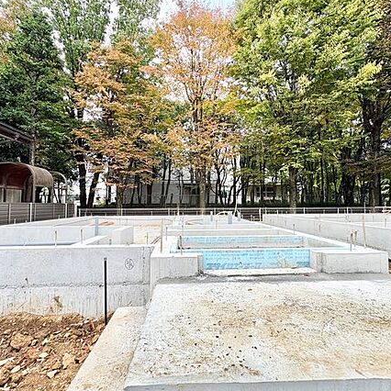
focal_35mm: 18
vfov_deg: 80.7
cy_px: 193
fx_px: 230
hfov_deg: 80.7
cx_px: 195
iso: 40
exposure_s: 1/552
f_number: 2.2
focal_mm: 2.22
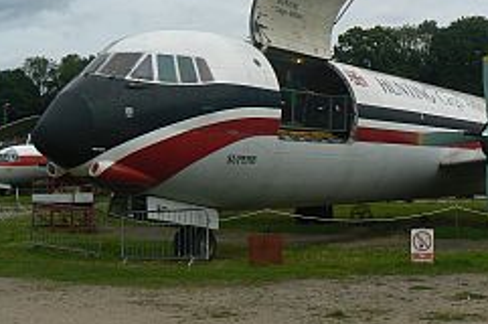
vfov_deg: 24.0
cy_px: 111
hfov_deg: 35.1
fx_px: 758
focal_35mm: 56
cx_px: 346
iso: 80
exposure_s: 1/400
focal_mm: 6
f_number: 7.1
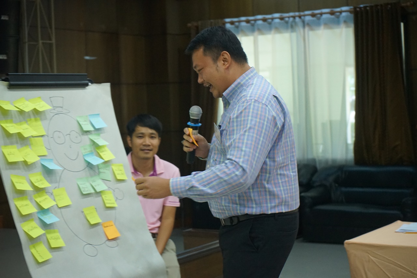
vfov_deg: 19.5
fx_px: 811
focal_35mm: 70
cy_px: 139
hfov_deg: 28.8
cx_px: 208
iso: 4000
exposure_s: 1/80
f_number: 5.6
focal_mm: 70
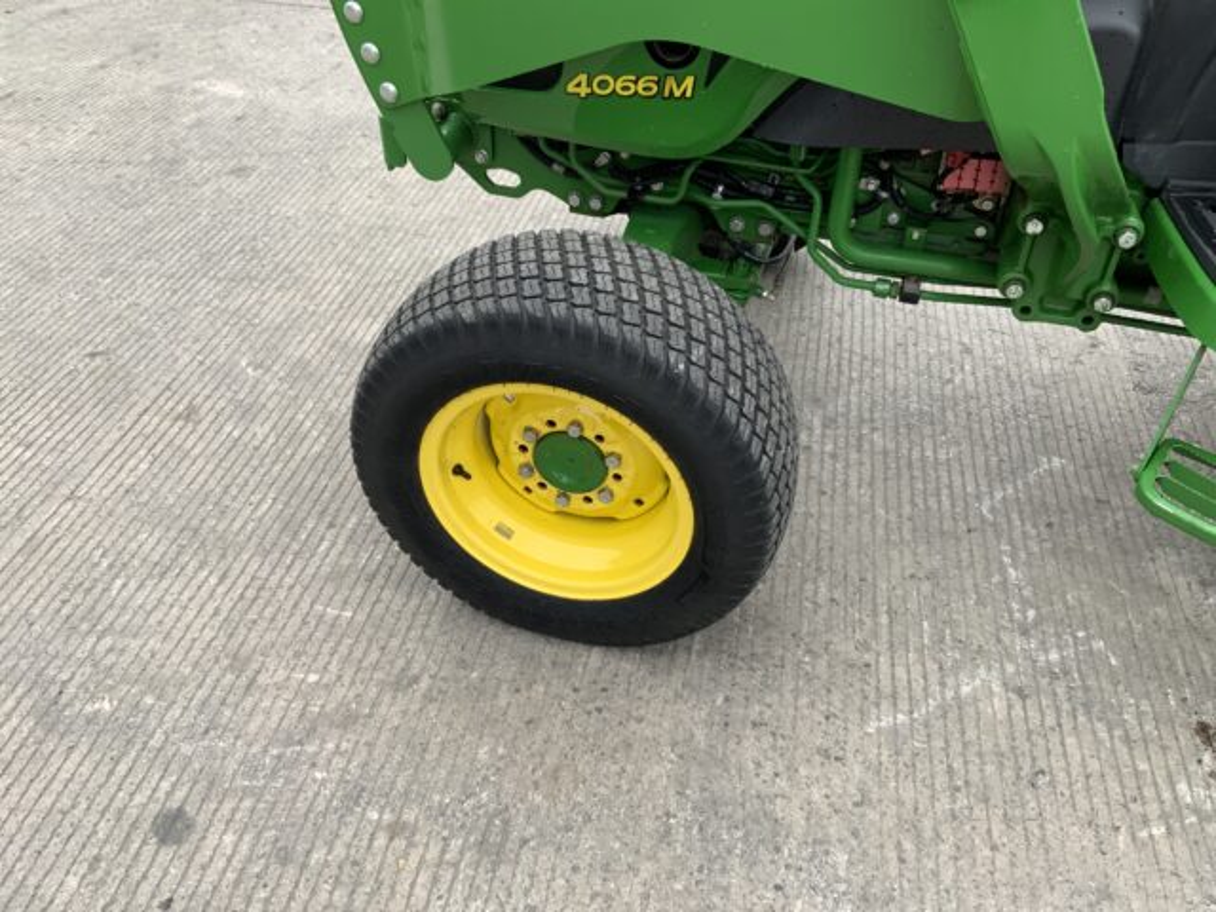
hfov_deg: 61.7
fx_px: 1019
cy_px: 456
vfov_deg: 48.2
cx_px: 608
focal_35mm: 29
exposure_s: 1/627
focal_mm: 3
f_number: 1.8
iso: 16
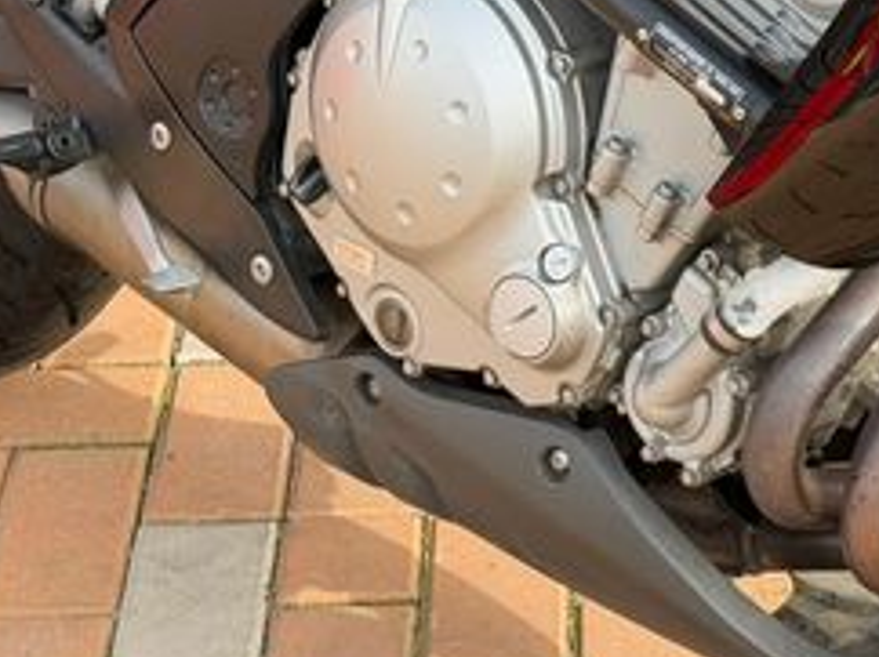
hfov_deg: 15.5
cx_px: 548
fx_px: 3222
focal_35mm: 127
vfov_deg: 11.6
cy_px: 69
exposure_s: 1/1027
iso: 100
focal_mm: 6.76
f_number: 1.78
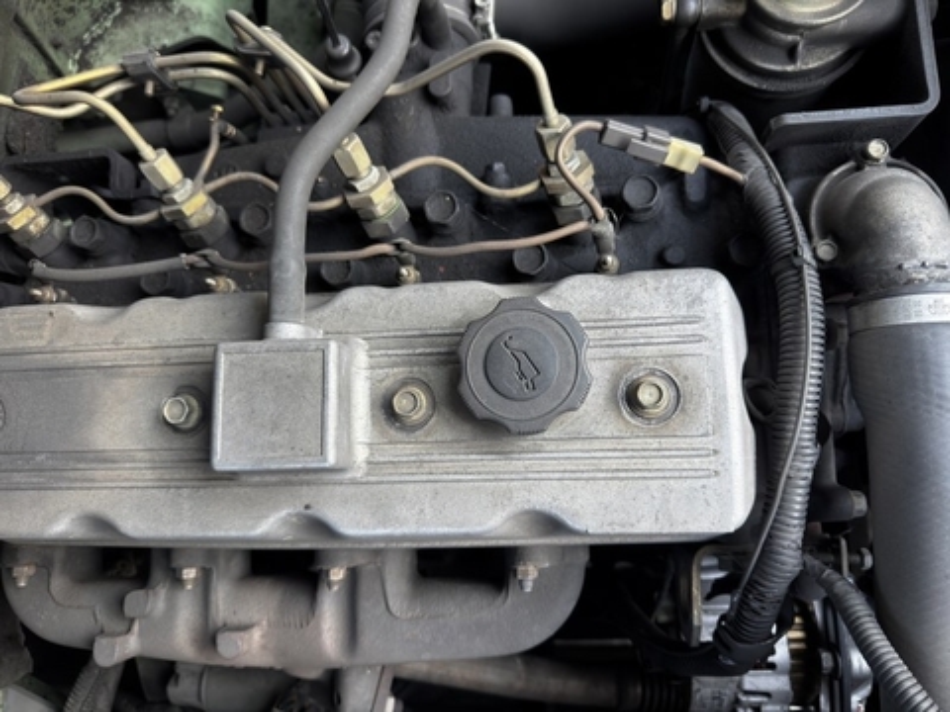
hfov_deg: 71.6
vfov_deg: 56.8
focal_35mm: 24
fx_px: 659
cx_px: 475
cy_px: 356
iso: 125
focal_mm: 6.76
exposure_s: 1/93
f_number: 1.78
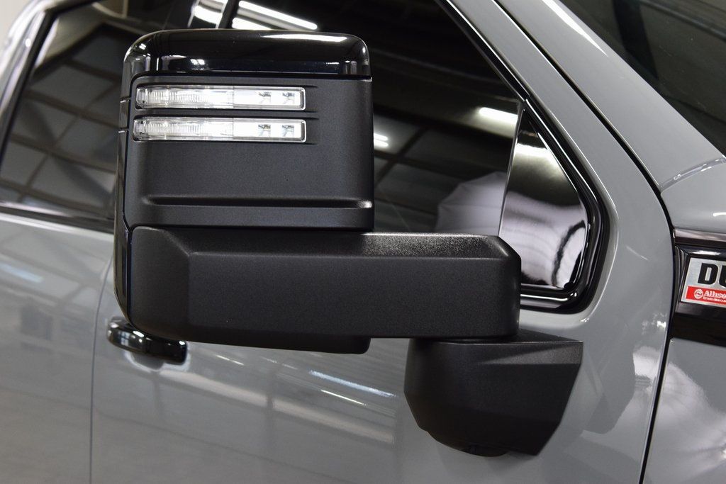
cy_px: 242
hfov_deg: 35.0
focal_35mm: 57
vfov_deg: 23.8
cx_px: 363
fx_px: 1150
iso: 1600
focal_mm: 38
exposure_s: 1/60
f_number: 5.6
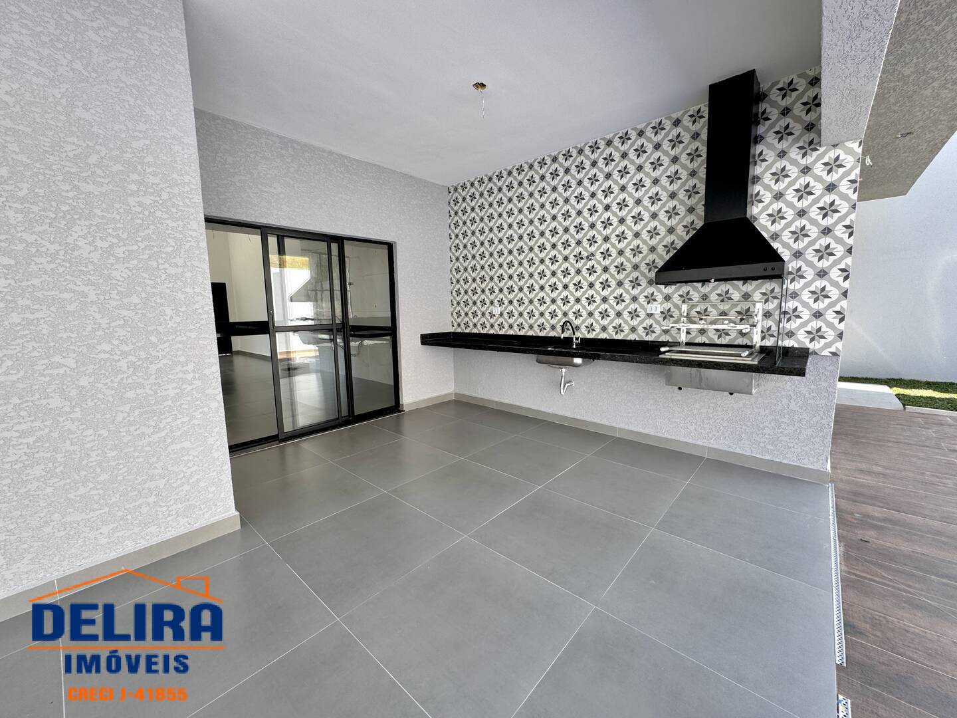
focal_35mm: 14
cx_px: 478
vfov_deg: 85.7
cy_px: 359
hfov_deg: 102.1
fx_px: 387
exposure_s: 1/173
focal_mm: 2.22
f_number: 2.2
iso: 40
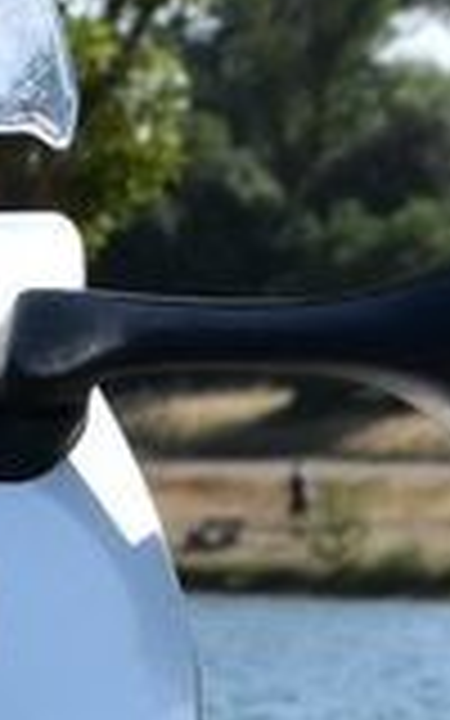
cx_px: -619
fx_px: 7672
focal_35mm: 391
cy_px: 1818
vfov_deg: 5.2
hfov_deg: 3.3
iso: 200
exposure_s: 1/400
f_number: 9
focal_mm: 32
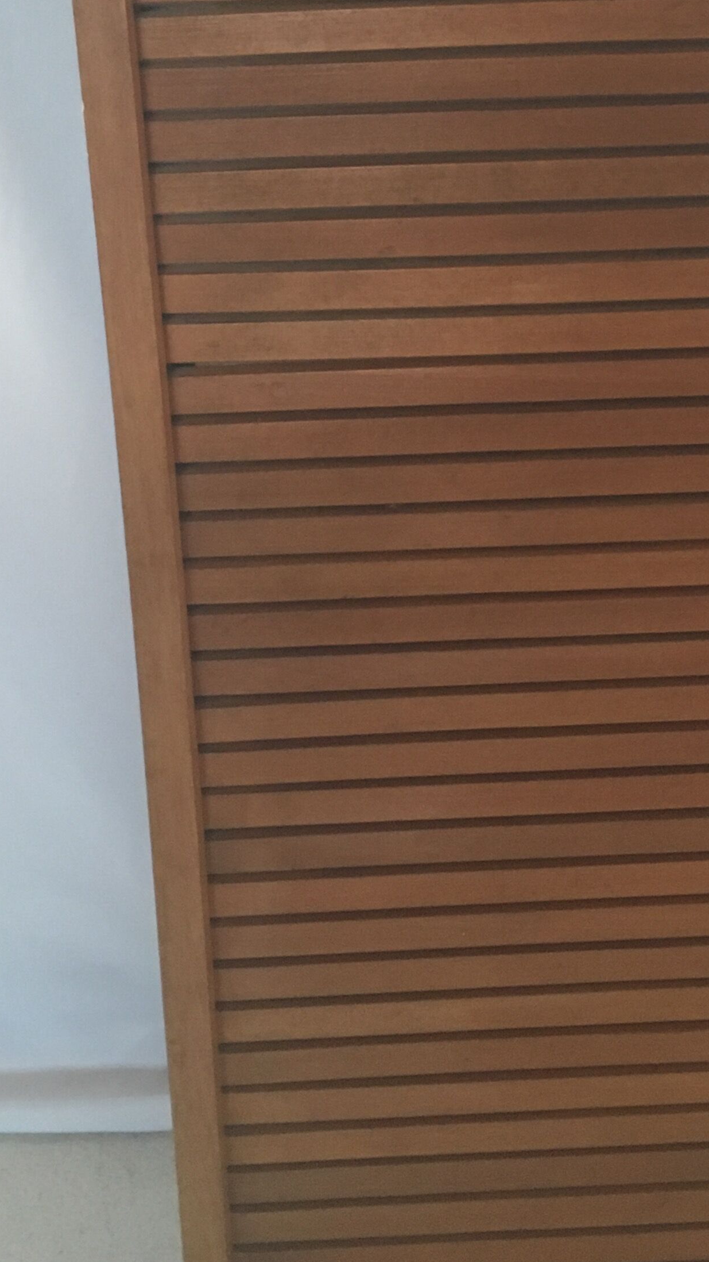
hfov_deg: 20.4
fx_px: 1939
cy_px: 285
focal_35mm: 58
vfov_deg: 35.1
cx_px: 590
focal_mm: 4.15
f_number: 2.2
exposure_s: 1/33
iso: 250
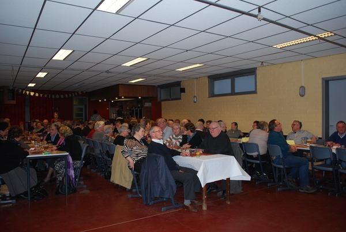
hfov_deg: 67.3
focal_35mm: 27
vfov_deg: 48.1
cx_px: 173
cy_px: 116
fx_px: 260
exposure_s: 1/60
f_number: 3.5
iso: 200
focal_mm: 18
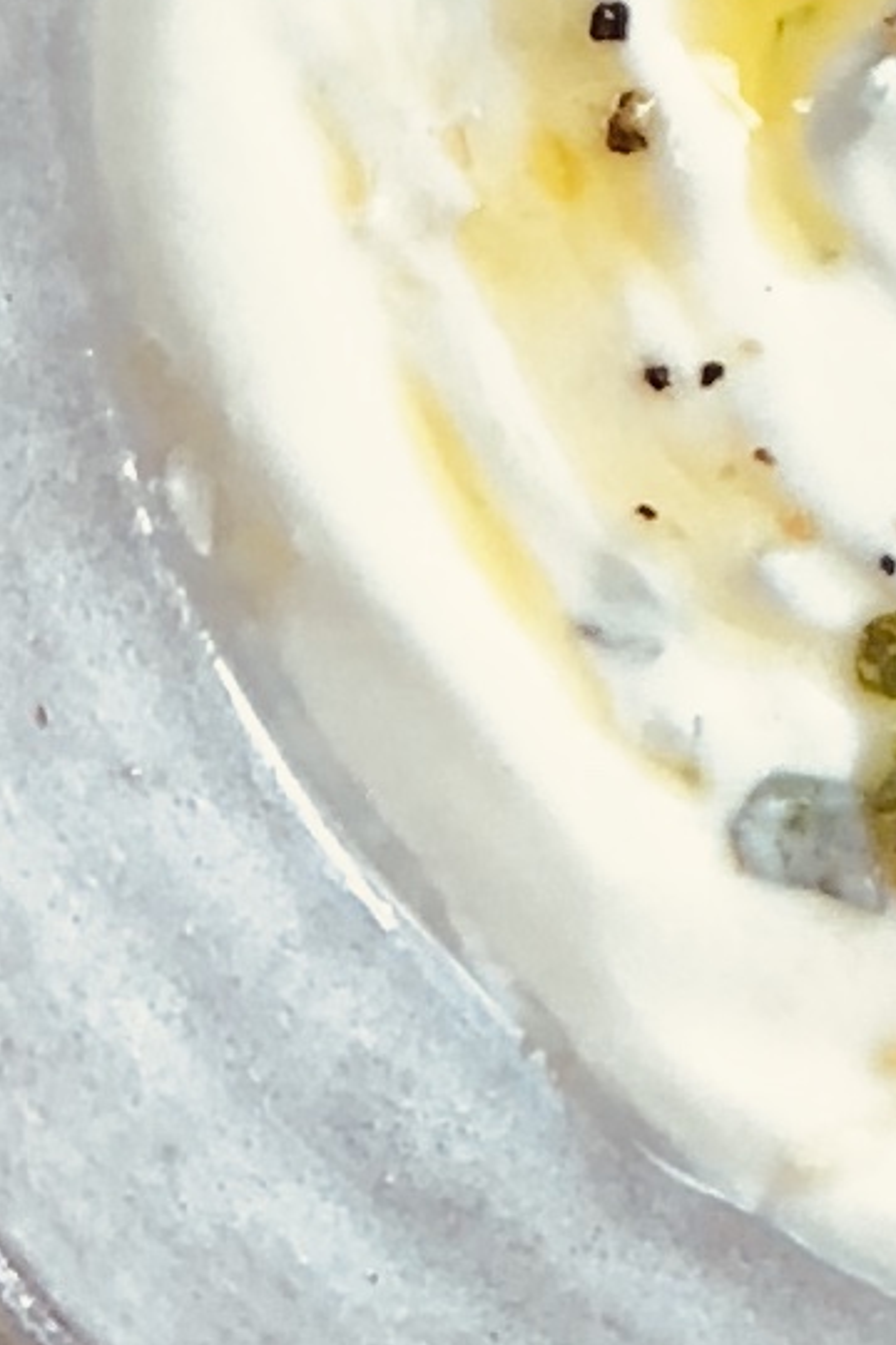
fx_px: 16537
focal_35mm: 443
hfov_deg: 3.1
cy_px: -635
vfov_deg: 4.6
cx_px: 1361
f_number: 2.8
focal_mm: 6.6
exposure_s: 1/60
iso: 20
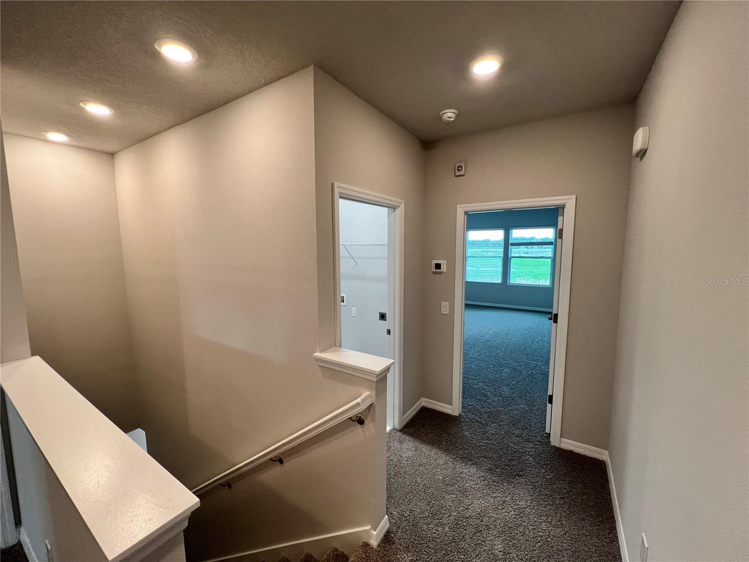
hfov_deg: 106.2
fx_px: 281
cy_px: 281
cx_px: 374
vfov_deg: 89.9
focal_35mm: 13
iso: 125
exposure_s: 1/120
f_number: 1.8
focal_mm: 1.57
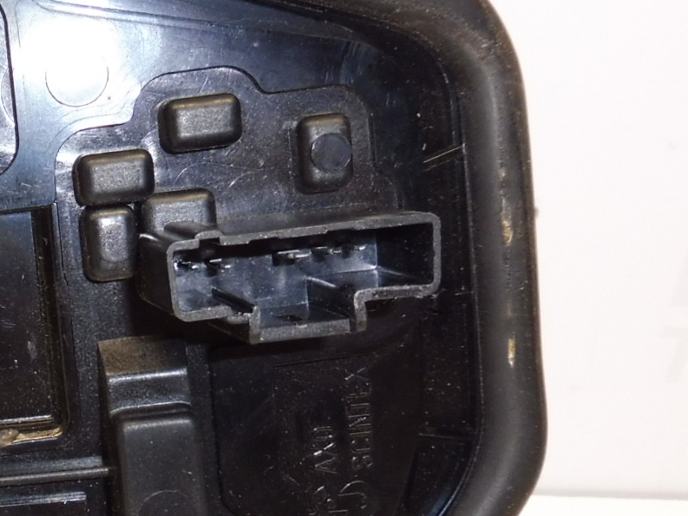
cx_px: -190
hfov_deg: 26.7
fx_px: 1232
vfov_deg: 23.6
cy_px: 311
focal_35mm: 62
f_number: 3.5
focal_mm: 4.3
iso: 200
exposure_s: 1/60
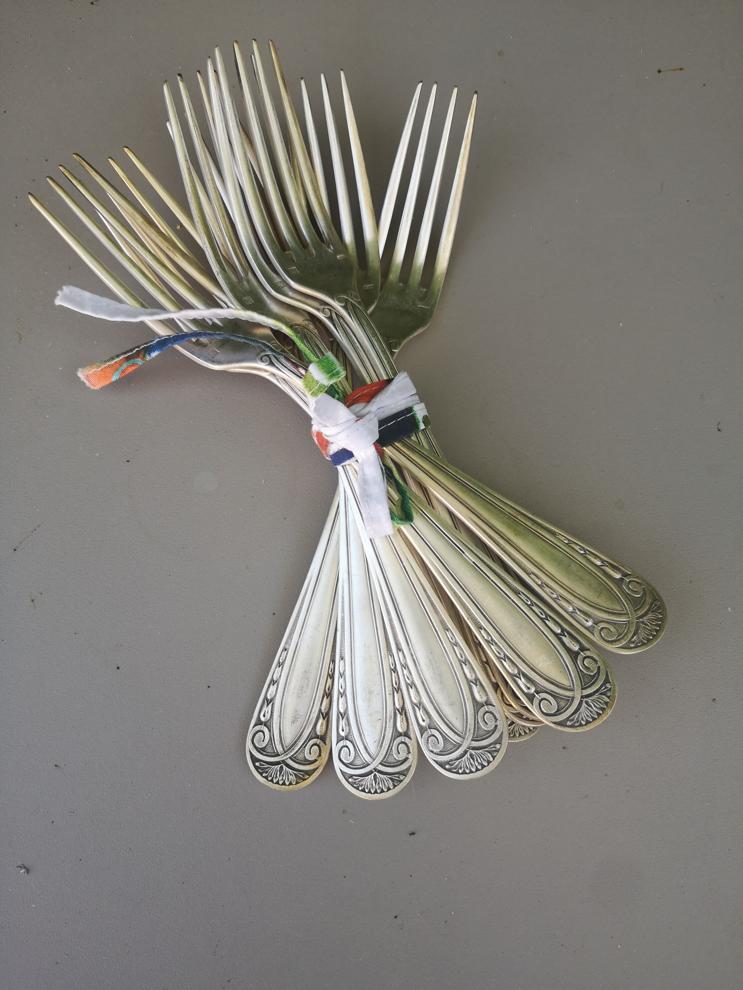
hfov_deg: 51.4
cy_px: 495
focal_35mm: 27
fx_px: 773
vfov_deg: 65.3
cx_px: 372
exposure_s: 1/281
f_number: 1.8
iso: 50
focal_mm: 3.95
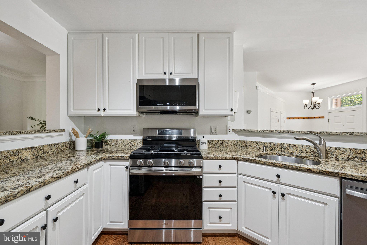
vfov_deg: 81.3
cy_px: 122
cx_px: 184
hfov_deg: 104.2
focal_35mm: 14
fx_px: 143
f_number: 7.1
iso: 640
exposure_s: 1/50
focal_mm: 14
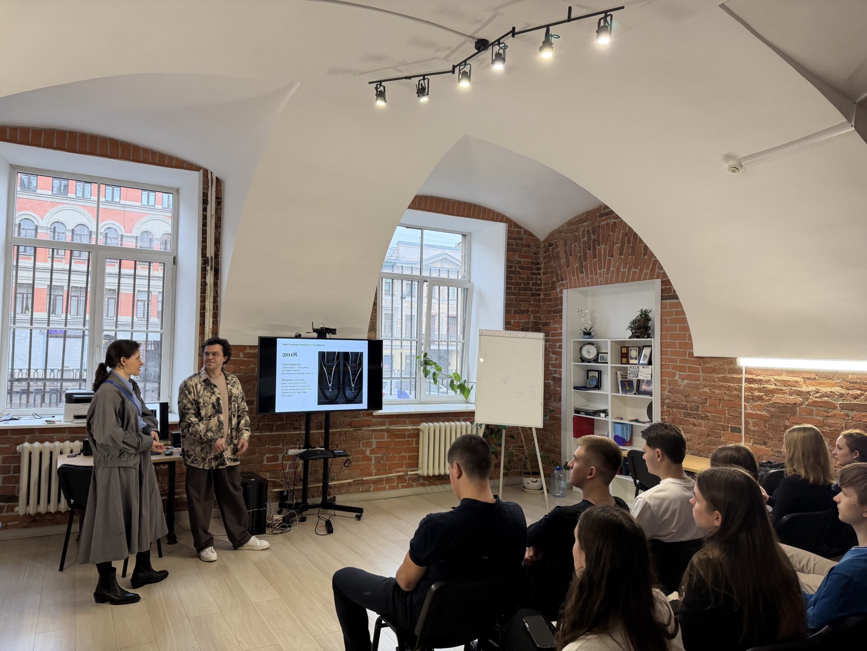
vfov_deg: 56.8
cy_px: 326
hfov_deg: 71.6
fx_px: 601
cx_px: 434
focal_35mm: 24
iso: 200
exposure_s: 1/100
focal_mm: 6.76
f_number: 1.78
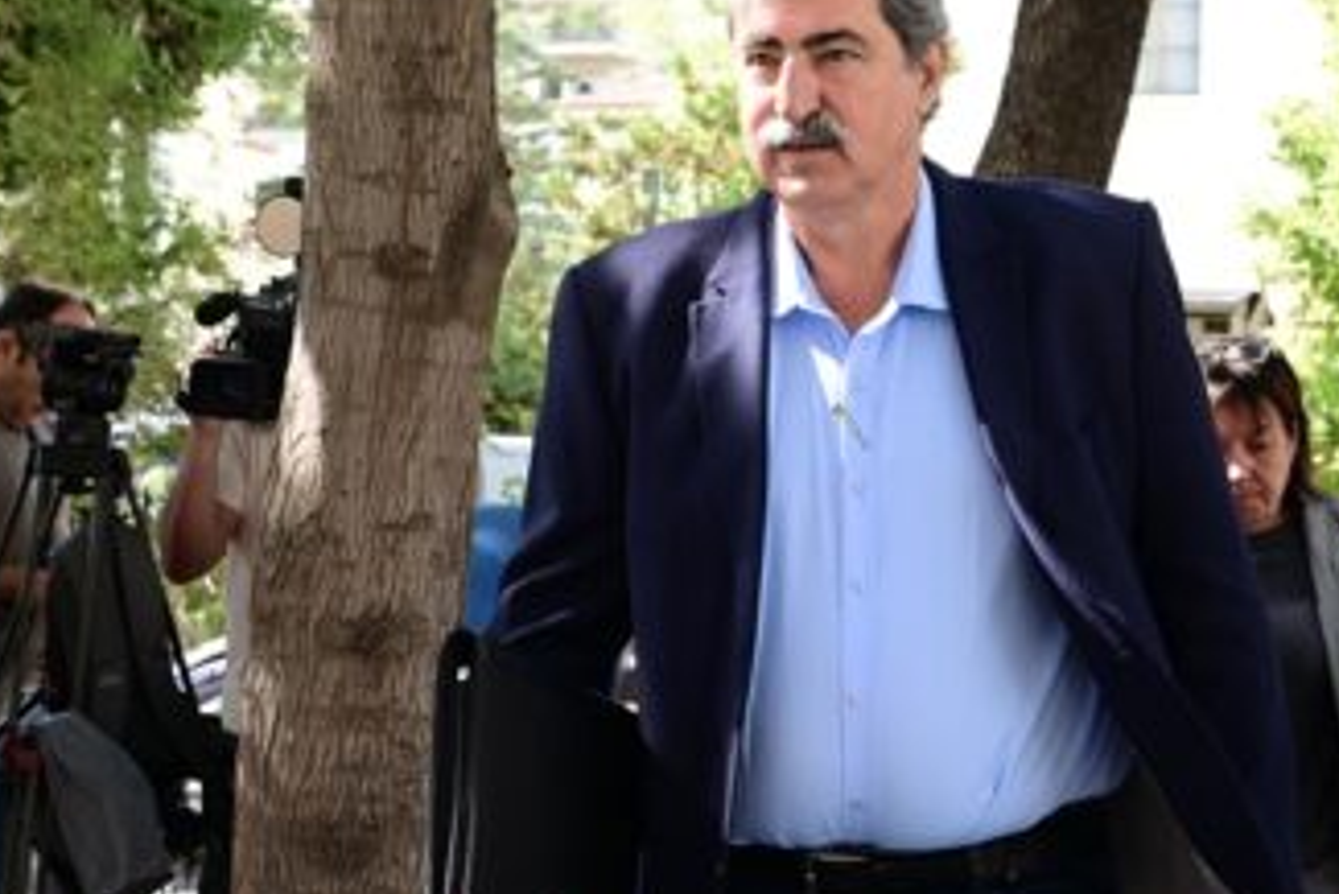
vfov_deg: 16.5
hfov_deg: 24.4
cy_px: 400
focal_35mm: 83
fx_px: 3088
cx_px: 824
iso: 1250
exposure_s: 1/640
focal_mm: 36
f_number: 6.3
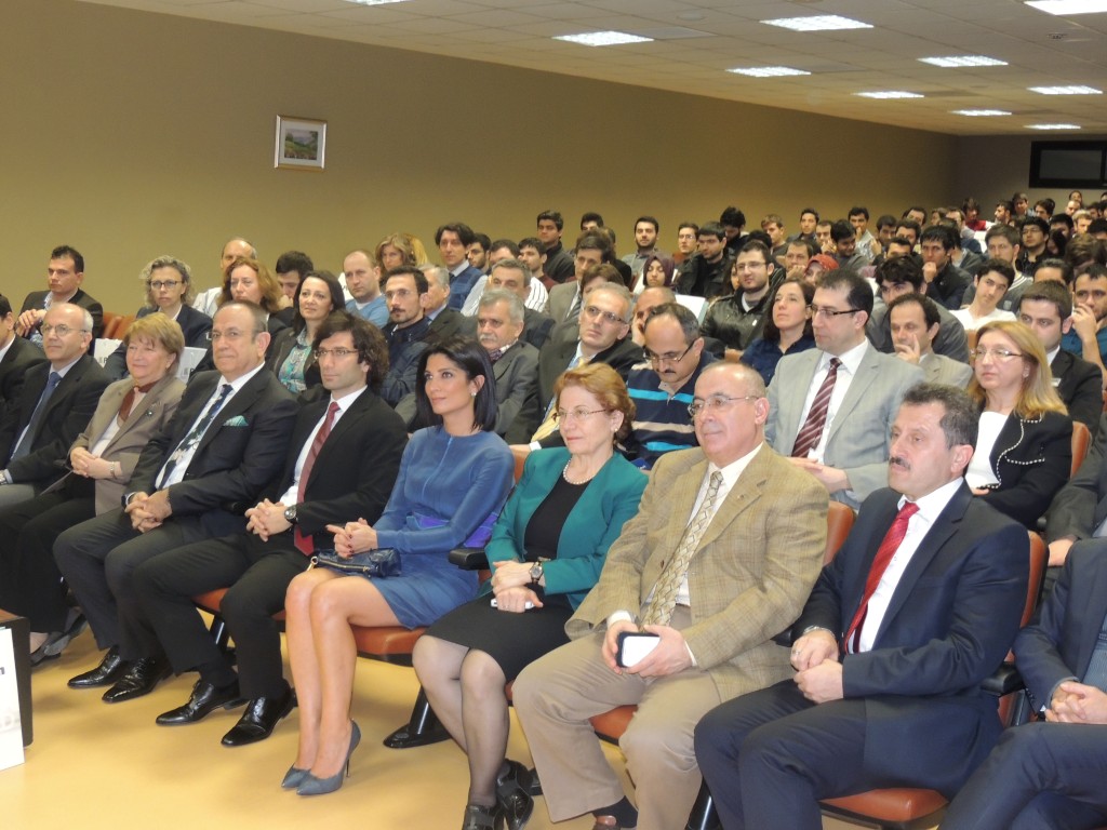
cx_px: 554
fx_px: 1375
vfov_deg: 33.6
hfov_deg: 43.9
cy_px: 415
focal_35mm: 43
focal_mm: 7.6
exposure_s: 1/30
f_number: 3.4
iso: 500
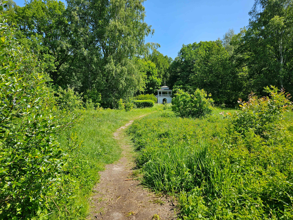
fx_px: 195
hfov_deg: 73.9
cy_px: 110
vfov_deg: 58.9
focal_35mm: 23
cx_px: 146
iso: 10
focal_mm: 6.3
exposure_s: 1/596
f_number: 1.7
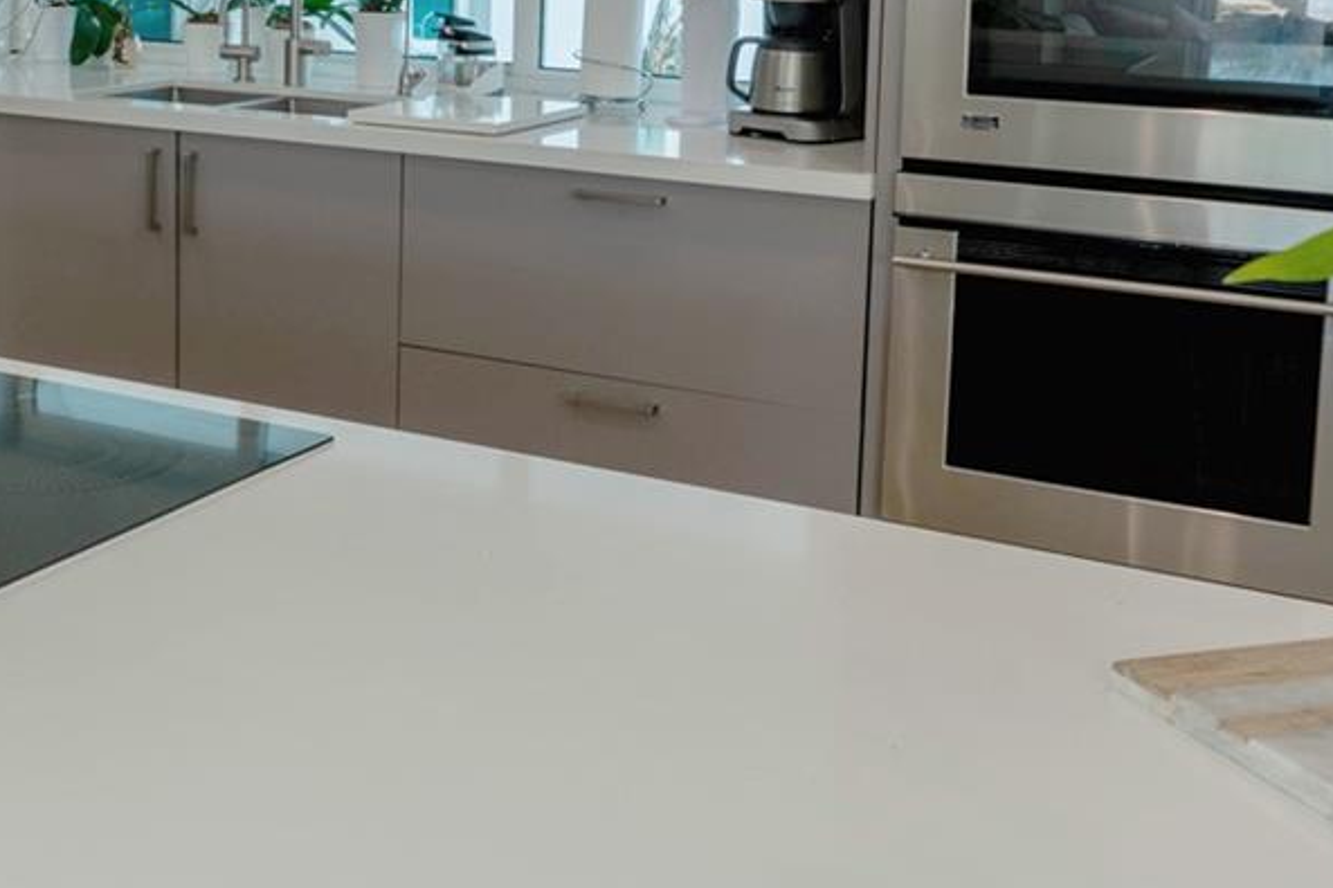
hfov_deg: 35.9
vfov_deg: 24.4
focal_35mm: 54
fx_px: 1999
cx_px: 312
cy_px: 94
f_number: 8
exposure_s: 1/320
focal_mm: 20
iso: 400
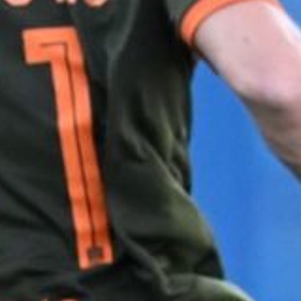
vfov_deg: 0.8
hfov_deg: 0.8
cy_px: 68
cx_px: -483
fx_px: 21958
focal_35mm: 2232
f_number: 4
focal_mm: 400
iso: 2000
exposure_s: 1/1250
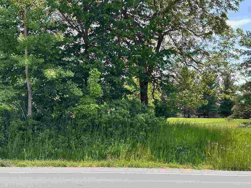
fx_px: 348
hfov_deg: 39.7
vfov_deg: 30.3
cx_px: 126
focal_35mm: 48
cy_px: 94
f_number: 1.78
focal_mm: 6.86
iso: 64
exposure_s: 1/1199
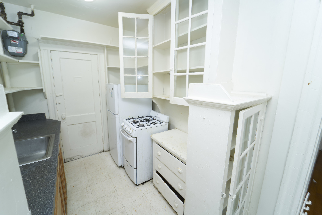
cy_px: 108
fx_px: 125
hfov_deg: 104.2
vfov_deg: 81.2
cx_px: 161
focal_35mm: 14
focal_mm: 14
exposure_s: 1/6
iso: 250
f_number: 8
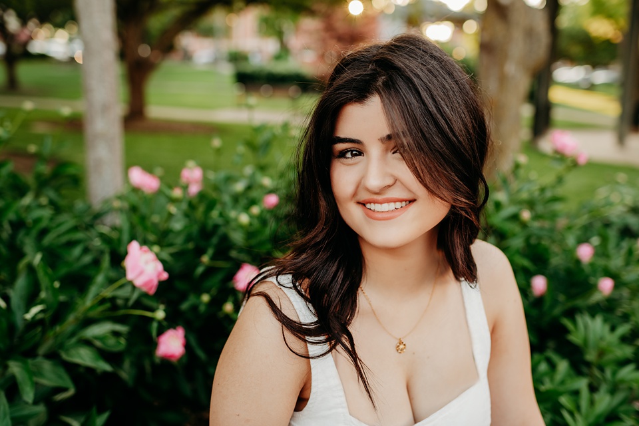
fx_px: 621
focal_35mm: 35
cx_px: 320
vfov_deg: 37.9
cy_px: 213
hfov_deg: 54.4
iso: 400
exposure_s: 1/320
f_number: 2.8
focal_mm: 35
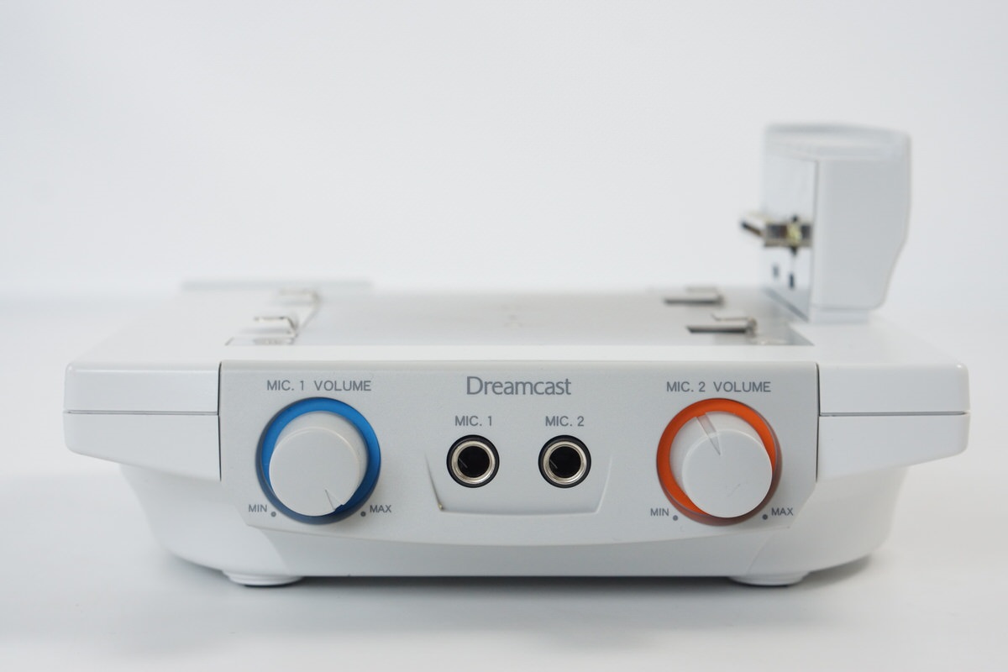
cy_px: 336
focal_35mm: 75
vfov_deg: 18.2
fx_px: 2100
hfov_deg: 27.0
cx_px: 504
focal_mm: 50
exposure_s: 1/80
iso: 640
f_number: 6.3
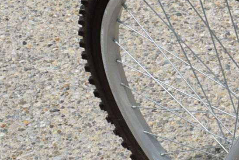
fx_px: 1090
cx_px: 477
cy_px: -10
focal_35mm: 164
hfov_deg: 11.3
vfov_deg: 8.3
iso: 200
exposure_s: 1/400
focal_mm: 20
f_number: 10
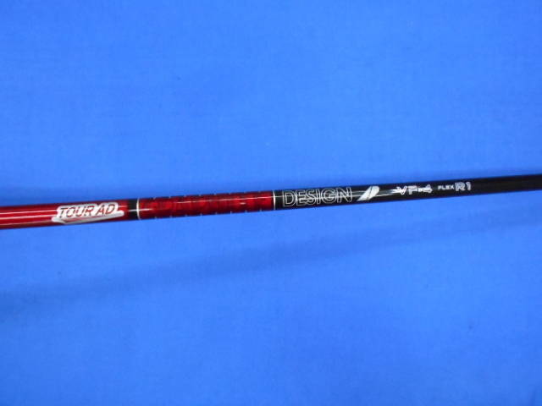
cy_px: 203
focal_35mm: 26
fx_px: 407
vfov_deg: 53.1
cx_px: 271
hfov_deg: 67.3
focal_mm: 4.6
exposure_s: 1/100
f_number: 3.2
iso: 800
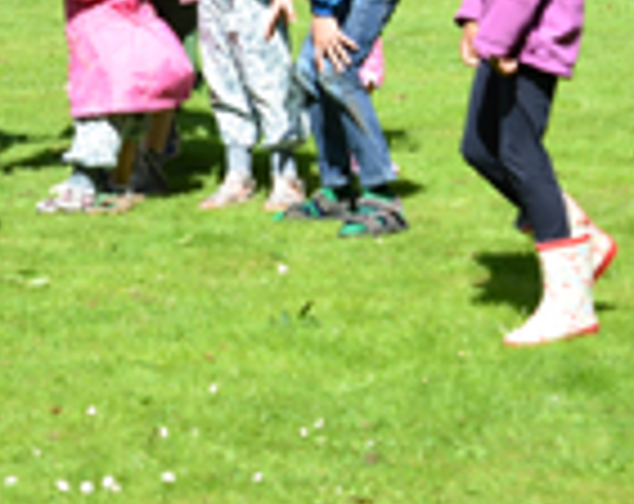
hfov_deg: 9.1
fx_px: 3940
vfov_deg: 7.3
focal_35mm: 211
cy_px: -14
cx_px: -76
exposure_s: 1/200
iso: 100
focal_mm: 45
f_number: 8
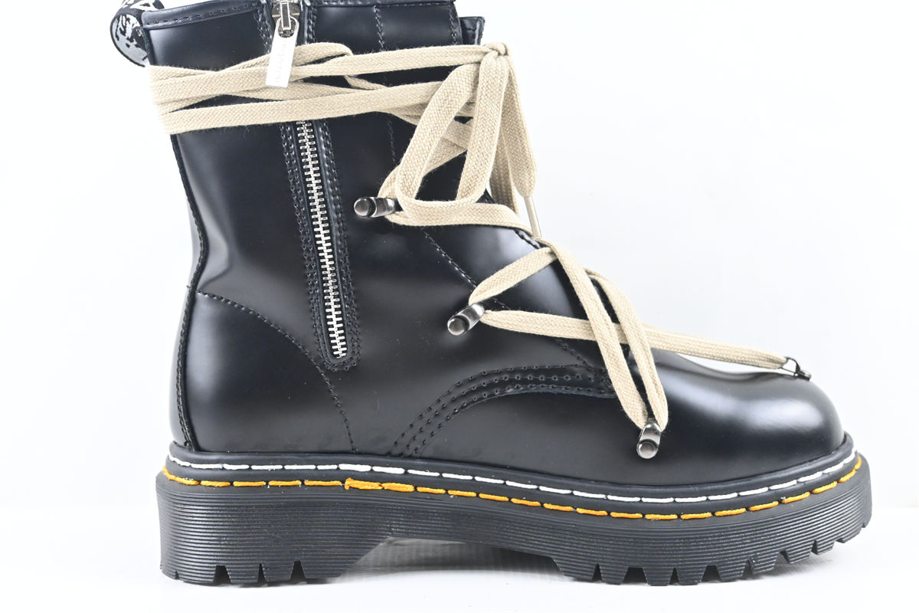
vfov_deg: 25.1
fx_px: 1378
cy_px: 306
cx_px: 460
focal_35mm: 54
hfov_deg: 36.9
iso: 1400
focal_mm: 36
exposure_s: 1/125
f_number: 5.3
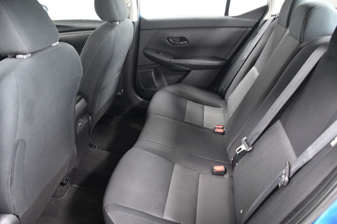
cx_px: 168
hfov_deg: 67.4
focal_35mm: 27
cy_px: 112
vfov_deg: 47.9
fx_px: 253
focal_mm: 18
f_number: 3.5
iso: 2500
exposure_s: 1/40
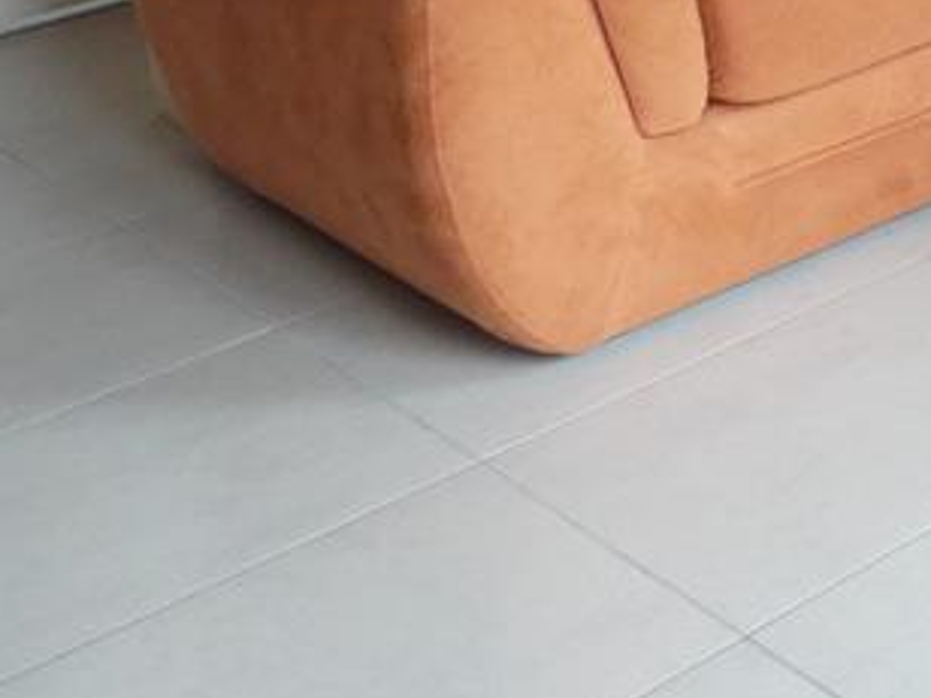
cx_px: 1741
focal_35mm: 78
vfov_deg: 16.5
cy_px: -459
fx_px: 2098
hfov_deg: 18.6
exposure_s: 1/60
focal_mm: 3.6
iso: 200
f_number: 2.8
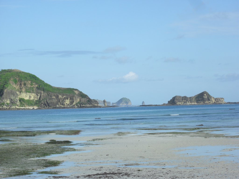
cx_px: 120
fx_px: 780
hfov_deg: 17.4
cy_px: 90
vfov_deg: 13.1
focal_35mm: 113
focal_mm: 18.6
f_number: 5.2
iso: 100
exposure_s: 1/800
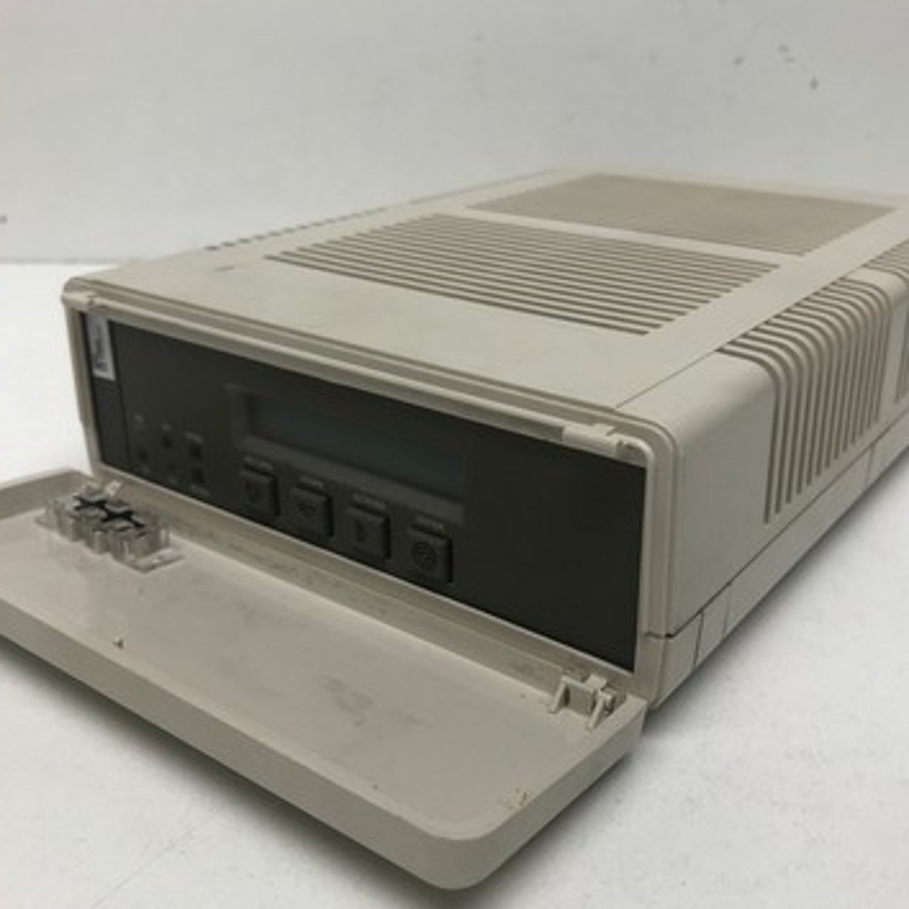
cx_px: 485
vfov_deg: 47.2
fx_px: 1040
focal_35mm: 35
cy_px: 469
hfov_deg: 47.2
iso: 20
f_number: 1.8
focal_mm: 3.99
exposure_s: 1/140
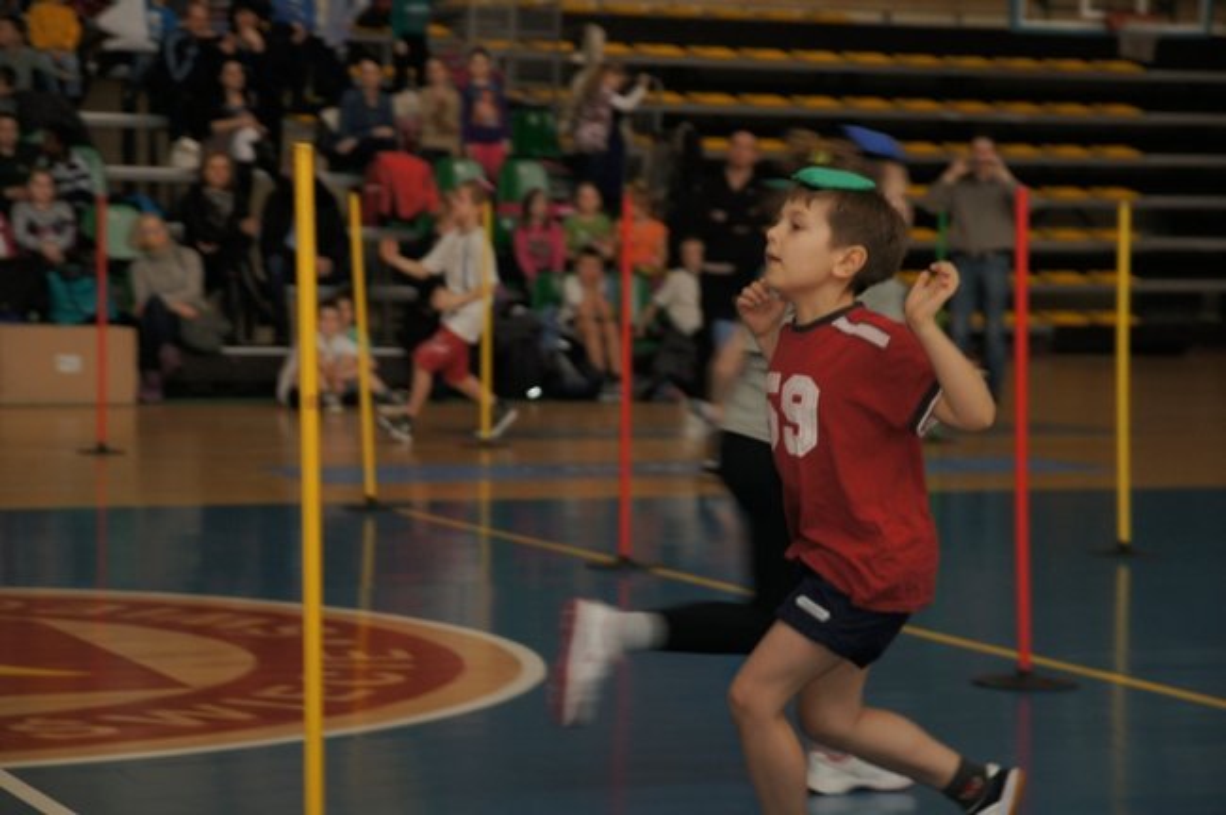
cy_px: 408
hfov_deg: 19.5
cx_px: 613
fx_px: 3572
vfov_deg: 13.0
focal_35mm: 105
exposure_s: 1/160
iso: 400
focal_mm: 70
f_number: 4
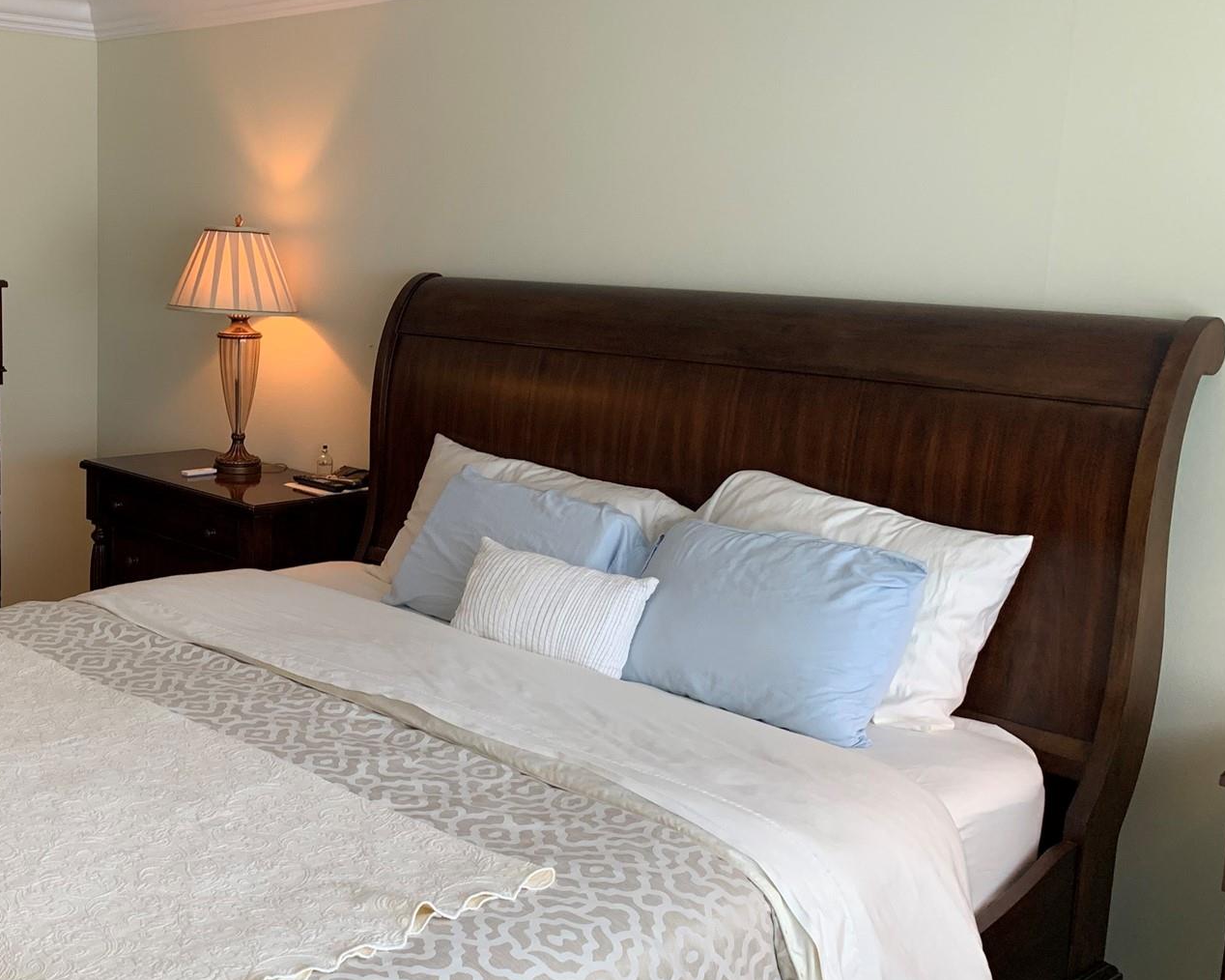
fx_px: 1486
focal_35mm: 41
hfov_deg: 43.0
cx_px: 271
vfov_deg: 36.5
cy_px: 459
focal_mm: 4.25
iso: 100
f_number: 1.8
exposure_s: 1/60
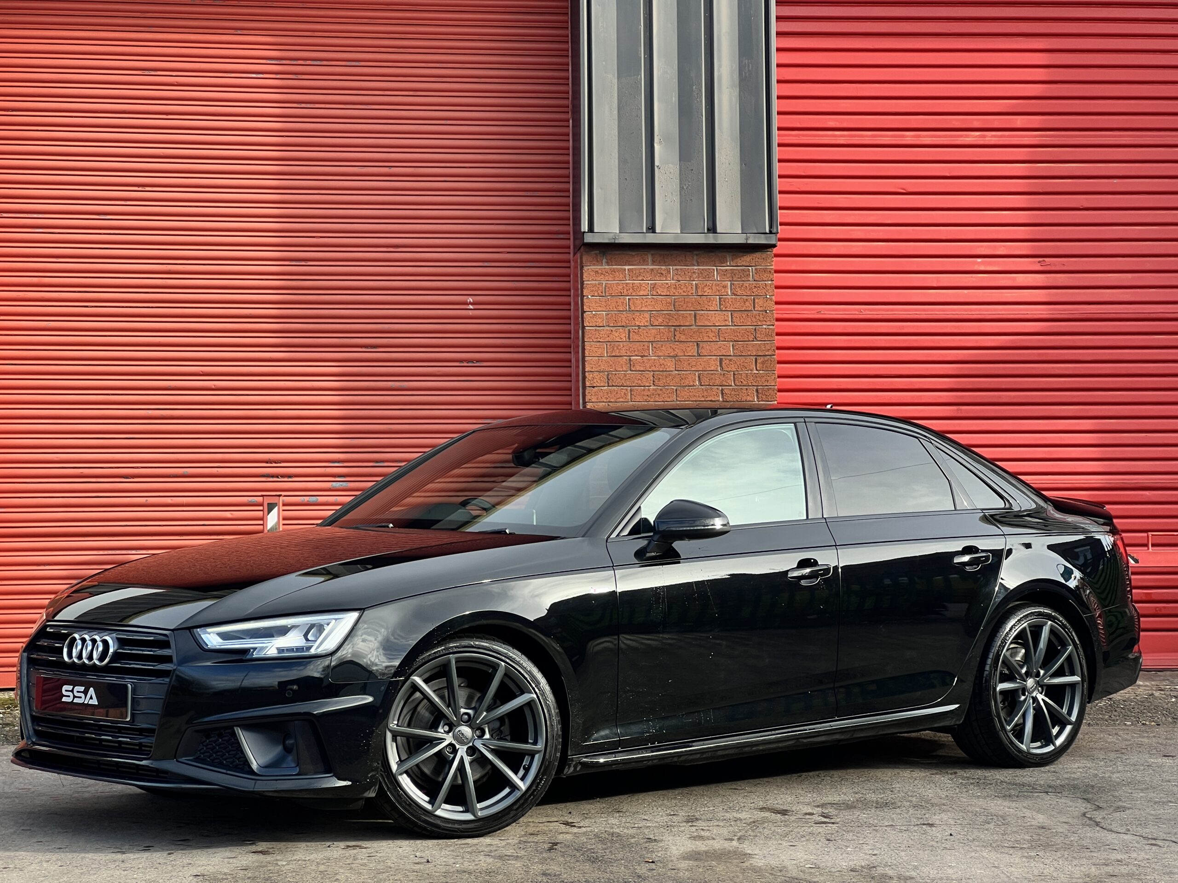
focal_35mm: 77
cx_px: 589
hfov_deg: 25.3
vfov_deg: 19.1
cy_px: 442
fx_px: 2620
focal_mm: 9
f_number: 2.8
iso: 32
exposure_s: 1/161
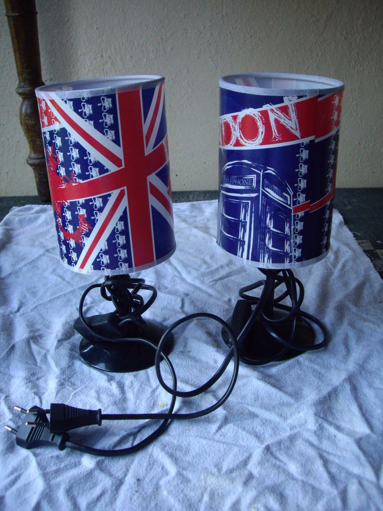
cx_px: 192
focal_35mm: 38
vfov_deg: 49.0
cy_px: 256
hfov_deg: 37.7
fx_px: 561
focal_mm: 6.2
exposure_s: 1/80
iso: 200
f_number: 2.7
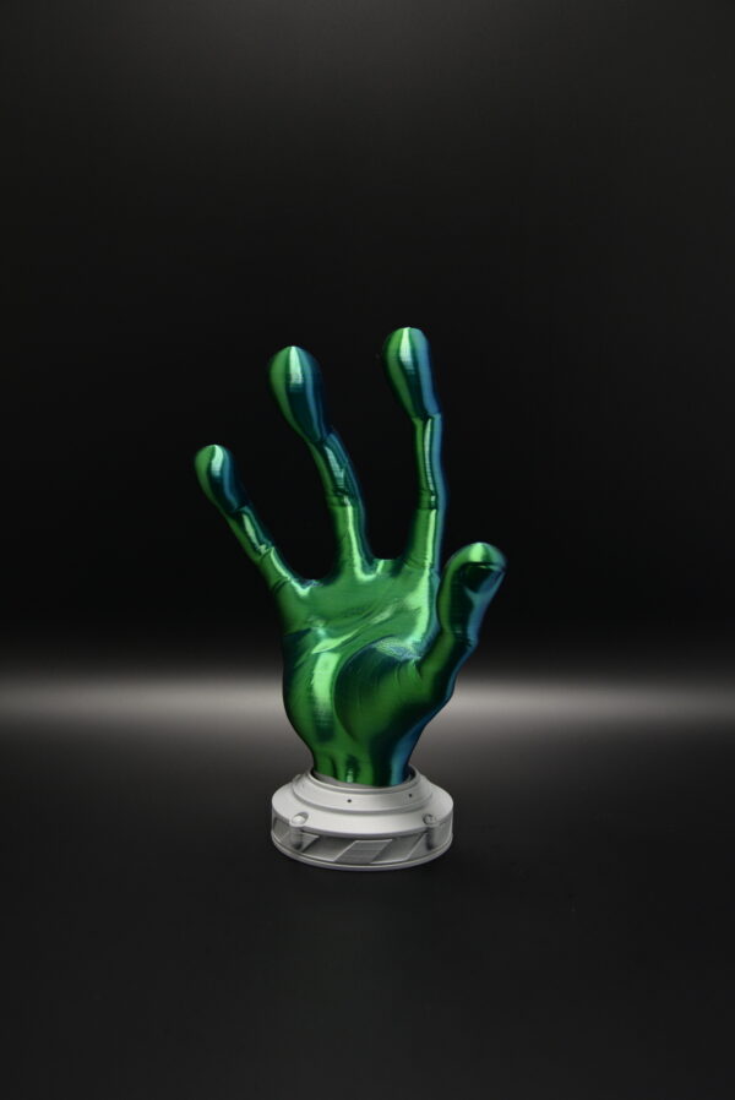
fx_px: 1192
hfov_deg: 34.3
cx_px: 368
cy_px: 550
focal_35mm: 39
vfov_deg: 49.5
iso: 800
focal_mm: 26
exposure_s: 1/60
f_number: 4
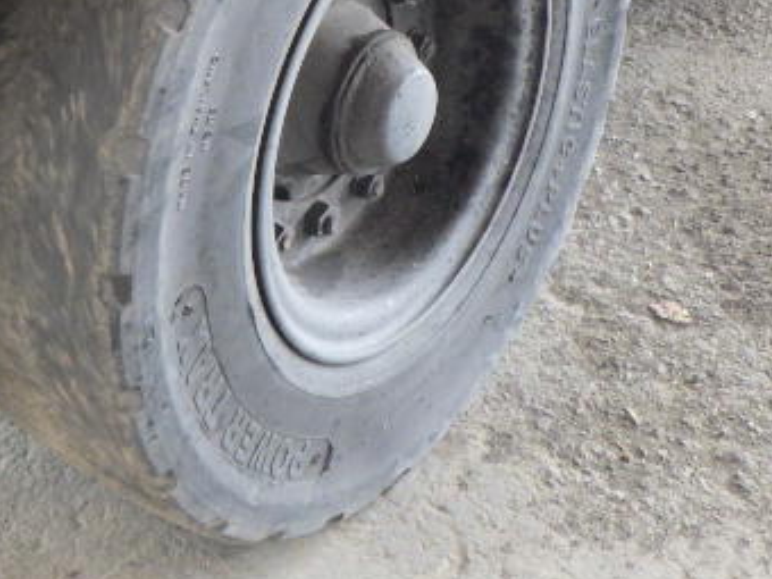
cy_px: 66
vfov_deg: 22.4
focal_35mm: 64
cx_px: 232
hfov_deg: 30.0
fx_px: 1427
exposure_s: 1/50
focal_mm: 6.1
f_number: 3.8
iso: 1000
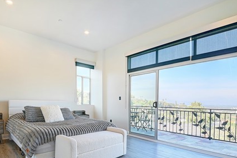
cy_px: 103
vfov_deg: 58.3
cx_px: 85
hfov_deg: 79.4
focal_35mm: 21
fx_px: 138
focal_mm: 14
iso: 250
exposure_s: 1/25
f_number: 8
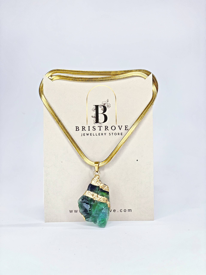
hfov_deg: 28.0
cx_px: 103
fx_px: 413
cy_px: 138
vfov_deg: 36.8
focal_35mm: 52
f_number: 2
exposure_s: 1/122
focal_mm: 6
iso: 100
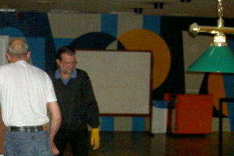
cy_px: 131
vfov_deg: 15.6
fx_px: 566
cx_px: -1
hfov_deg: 22.5
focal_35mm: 87
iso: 100
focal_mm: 8
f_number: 2.8
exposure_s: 1/59.5
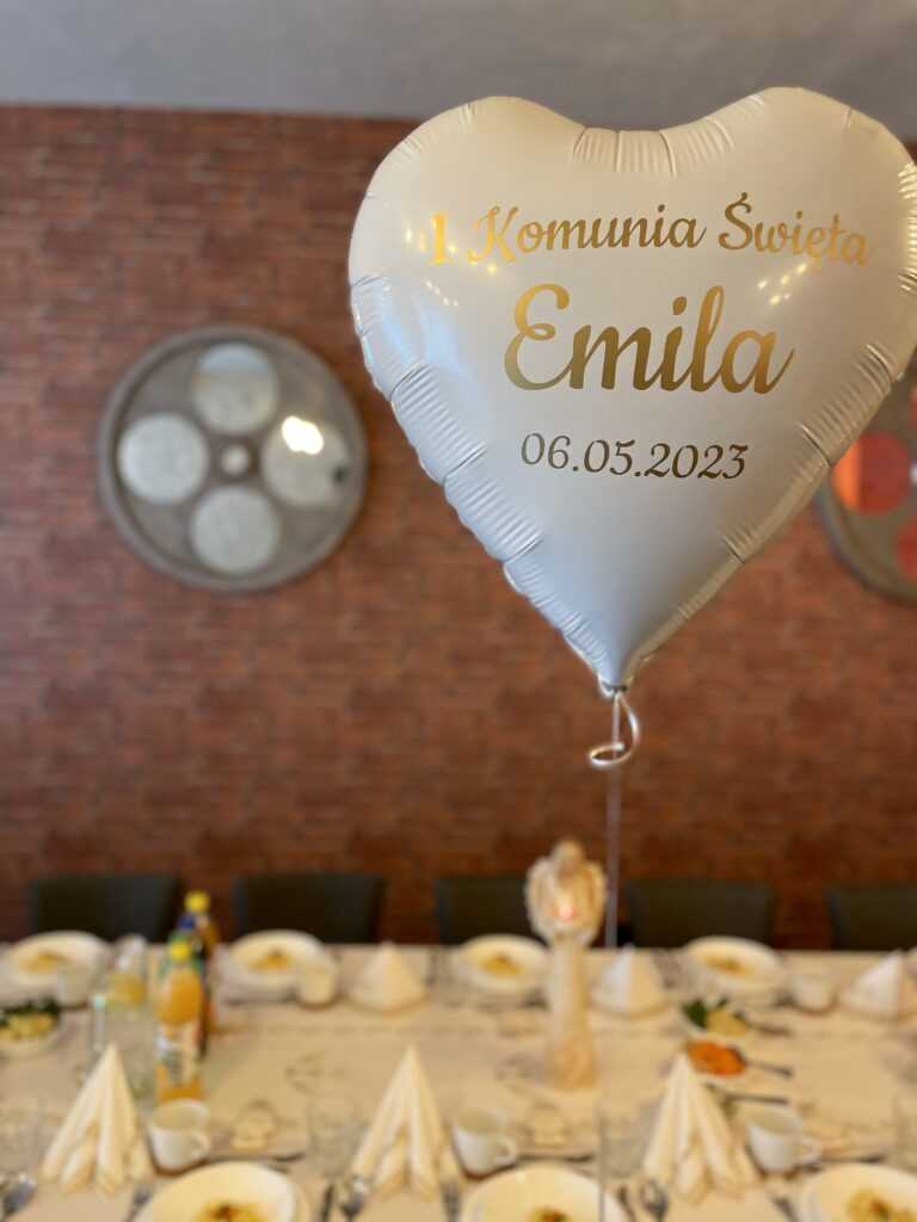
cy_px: 611
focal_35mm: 26
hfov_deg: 53.1
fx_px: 918
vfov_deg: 67.3
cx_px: 458
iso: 250
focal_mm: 4.2
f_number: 1.6
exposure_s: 1/50
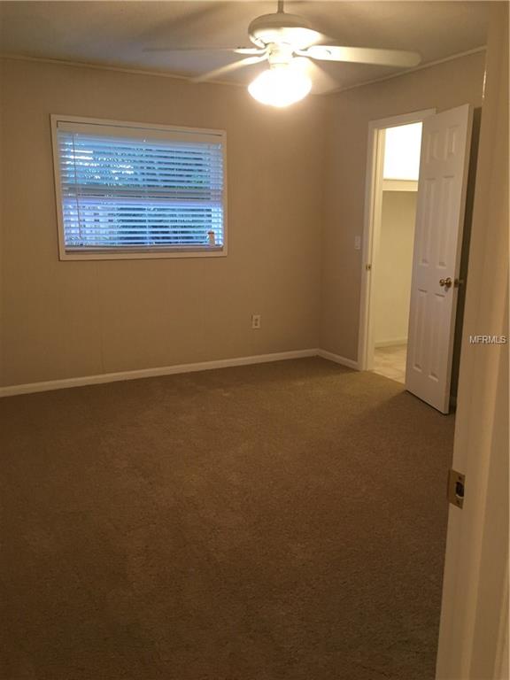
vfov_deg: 61.7
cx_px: 255
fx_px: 570
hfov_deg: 48.2
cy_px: 340
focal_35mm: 29
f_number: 2.2
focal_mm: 4.15
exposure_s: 1/30
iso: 125
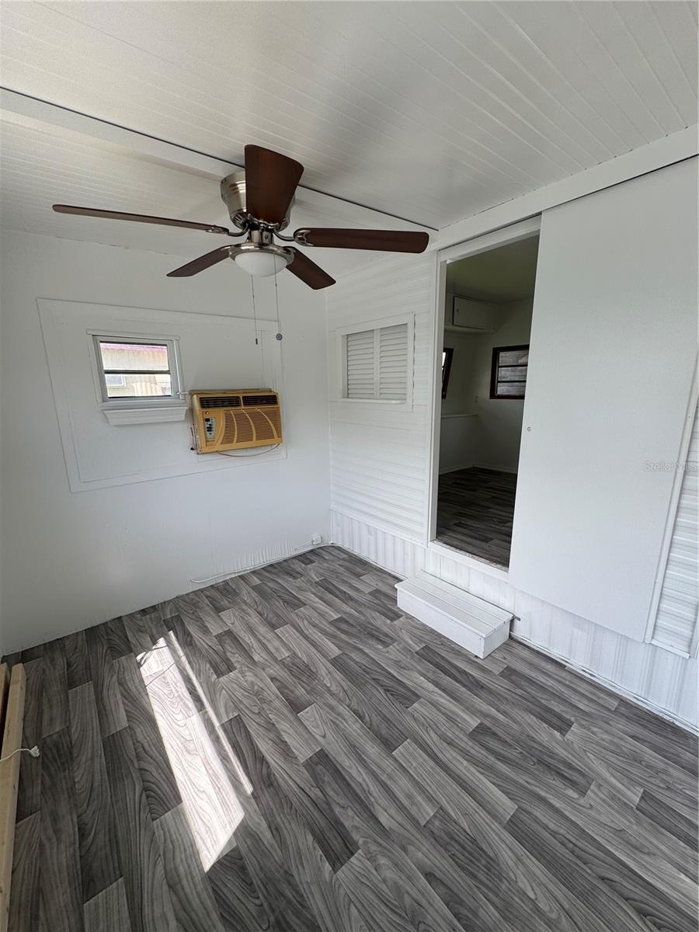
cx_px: 350
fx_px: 377
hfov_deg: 85.7
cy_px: 466
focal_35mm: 14
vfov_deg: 102.1
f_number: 2.2
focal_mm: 2.22
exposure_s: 1/195
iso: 40
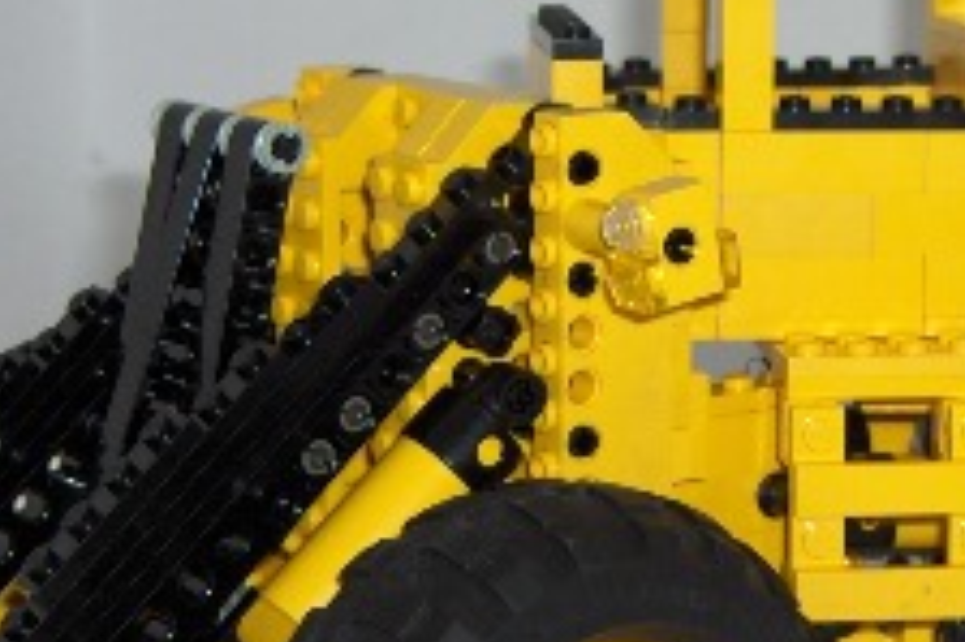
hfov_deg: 17.5
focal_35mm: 116
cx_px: 819
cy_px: 263
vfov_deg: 11.8
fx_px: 3107
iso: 100
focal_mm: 8
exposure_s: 1/60
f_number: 2.8
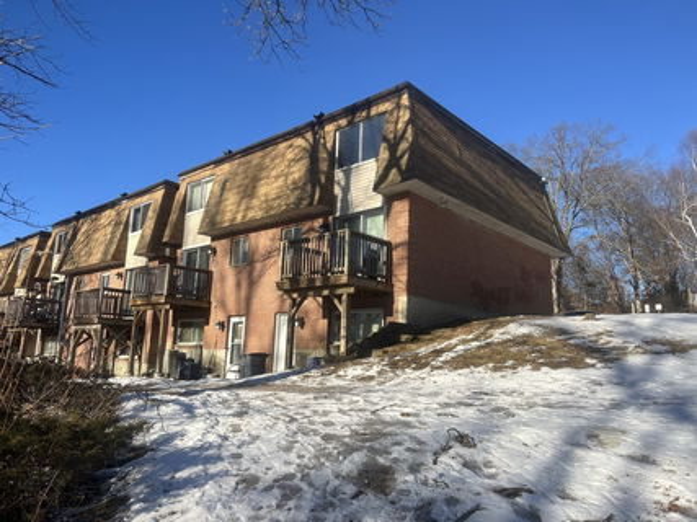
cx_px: 348
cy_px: 261
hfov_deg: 67.3
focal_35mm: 26
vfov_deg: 53.0
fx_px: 523
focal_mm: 5.7
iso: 50
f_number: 1.5
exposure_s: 1/2841
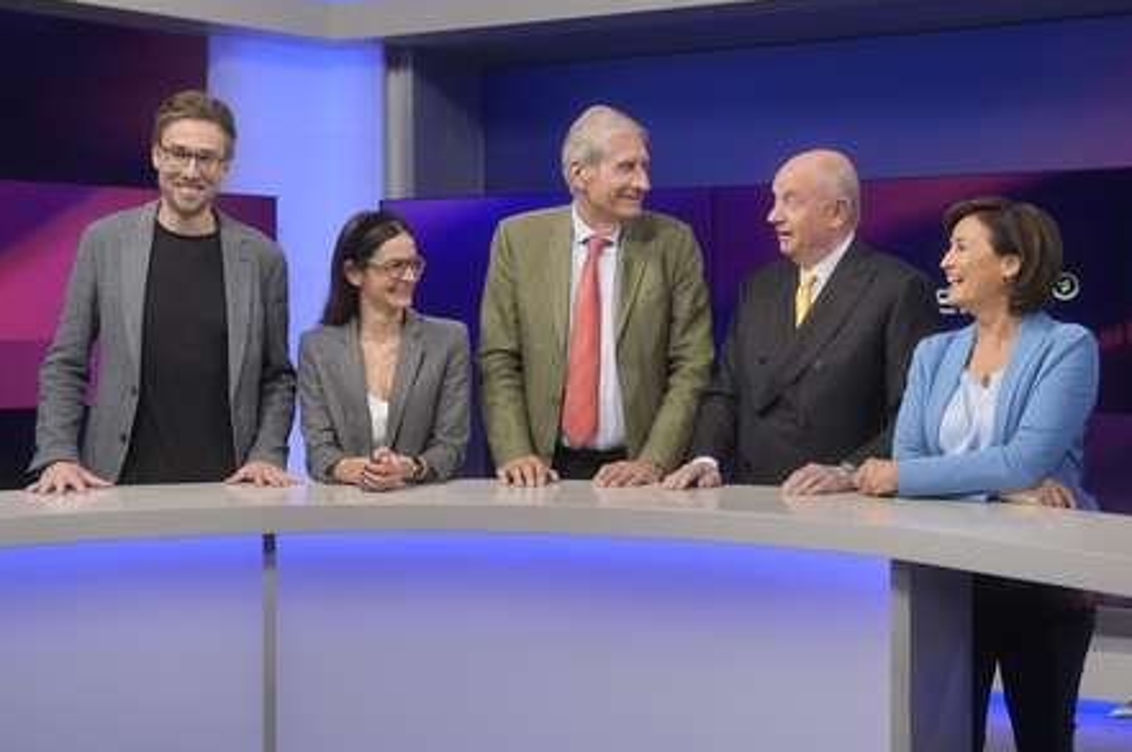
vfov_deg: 29.2
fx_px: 1445
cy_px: 380
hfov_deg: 42.8
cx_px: 574
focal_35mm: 46
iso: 640
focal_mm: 30
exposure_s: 1/250
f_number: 2.2
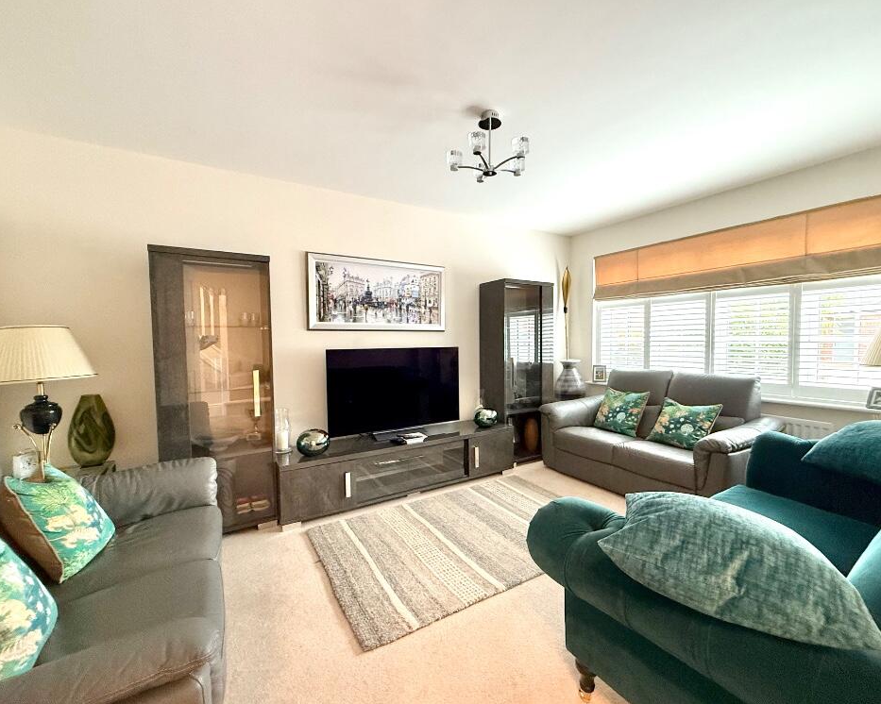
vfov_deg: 84.0
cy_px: 358
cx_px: 459
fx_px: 391
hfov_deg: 96.8
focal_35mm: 15
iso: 400
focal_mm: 2.22
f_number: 2.2
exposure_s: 1/60
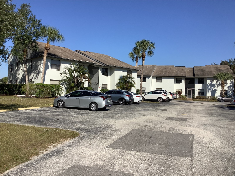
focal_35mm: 31
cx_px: 118
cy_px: 88
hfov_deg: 58.4
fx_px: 210
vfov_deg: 45.4
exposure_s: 1/1894
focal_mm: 3.3
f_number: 2.4
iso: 25
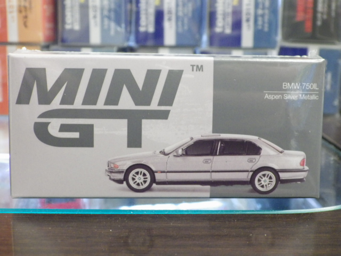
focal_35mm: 59
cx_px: 170
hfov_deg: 32.7
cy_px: 128
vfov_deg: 24.8
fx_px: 581
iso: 800
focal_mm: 10.7
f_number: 4
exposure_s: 1/25
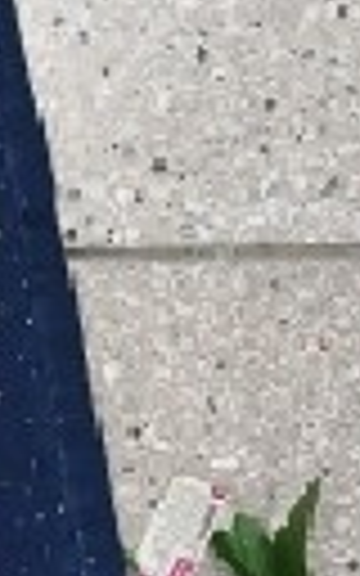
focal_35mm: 129
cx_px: -504
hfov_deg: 9.1
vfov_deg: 15.4
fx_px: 2025
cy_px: 747
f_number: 1.8
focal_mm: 3.98
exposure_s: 1/40.2
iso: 250
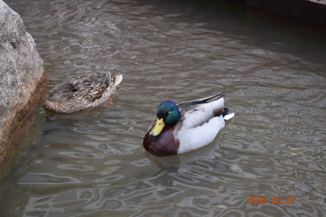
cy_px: 108
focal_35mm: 82
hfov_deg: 24.6
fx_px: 747
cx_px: 163
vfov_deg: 16.5
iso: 400
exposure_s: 1/125
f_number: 6.3
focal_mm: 55
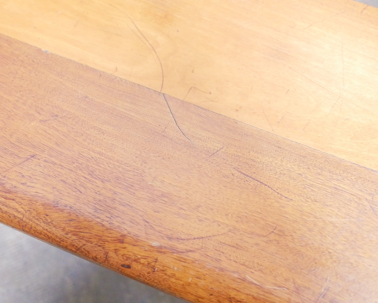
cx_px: 186
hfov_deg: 42.0
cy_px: 155
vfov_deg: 34.2
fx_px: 492
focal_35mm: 44
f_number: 1.7
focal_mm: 20
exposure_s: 1/30
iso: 3200
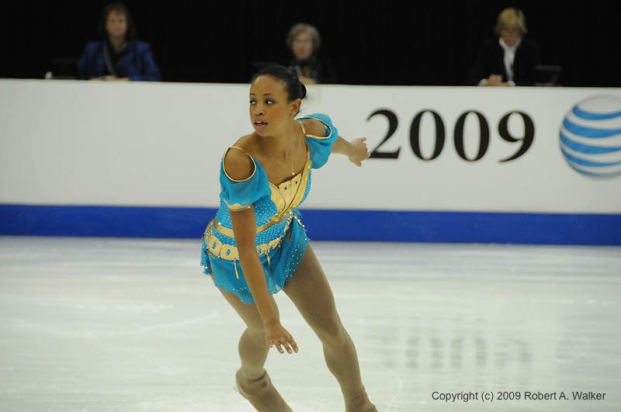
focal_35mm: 225
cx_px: 310
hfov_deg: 9.2
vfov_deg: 6.1
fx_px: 3876
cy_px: 206
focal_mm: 150
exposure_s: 1/800
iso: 3200
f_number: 5.6
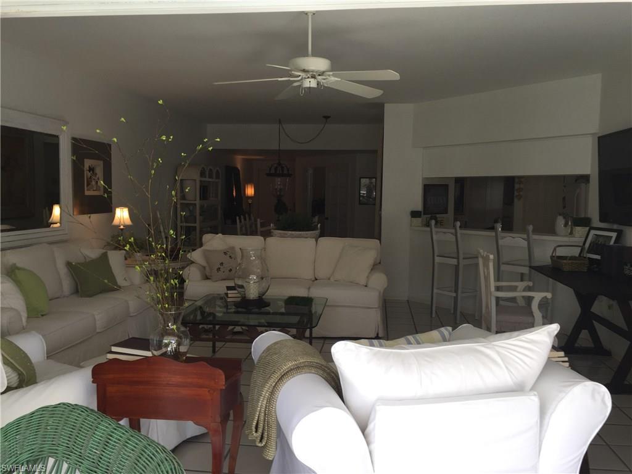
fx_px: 529
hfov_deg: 61.7
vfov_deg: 48.2
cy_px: 237
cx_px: 316
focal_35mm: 29
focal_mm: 4.15
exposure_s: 1/60
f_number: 2.2
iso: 32
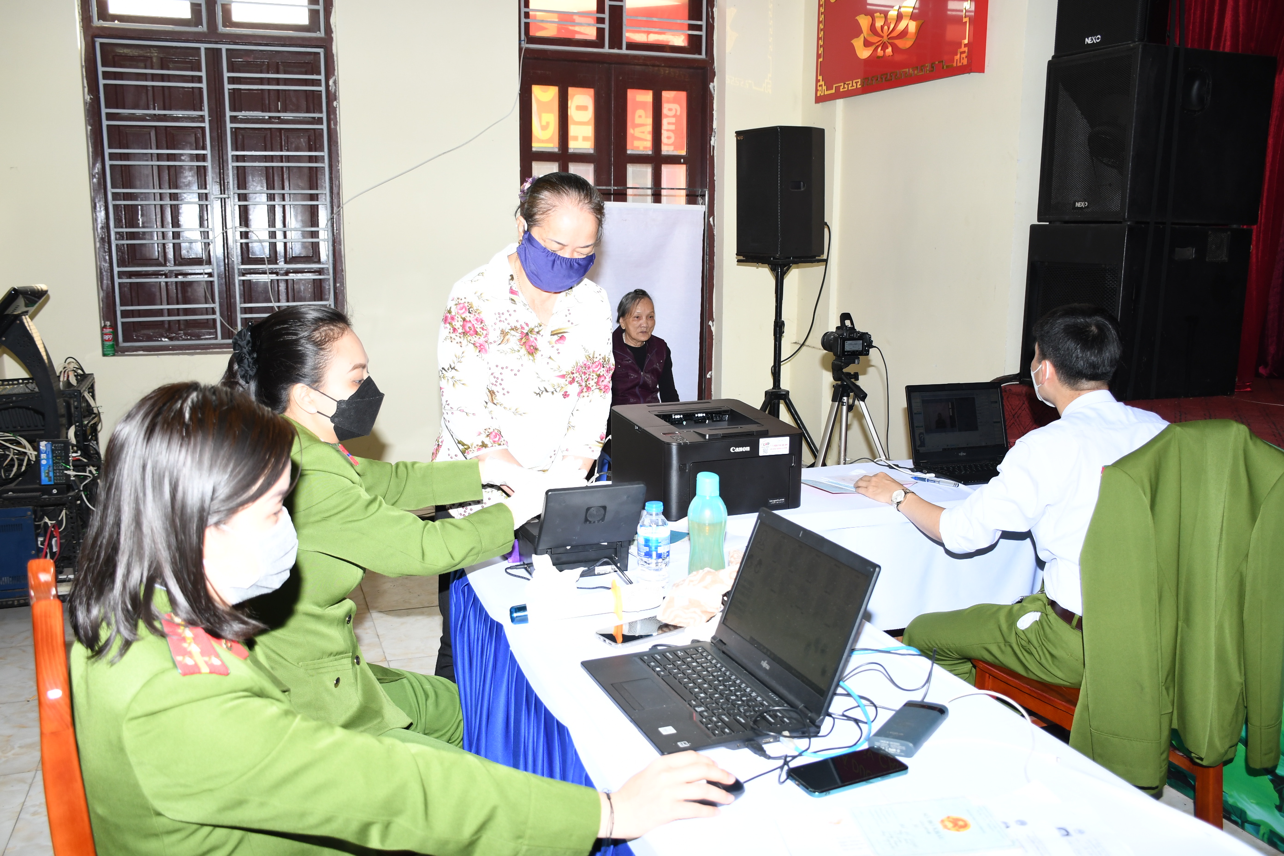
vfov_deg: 43.6
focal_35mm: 30
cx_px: 642
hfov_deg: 61.9
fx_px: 1070
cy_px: 428
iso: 400
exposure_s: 1/200
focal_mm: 20
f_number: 3.5
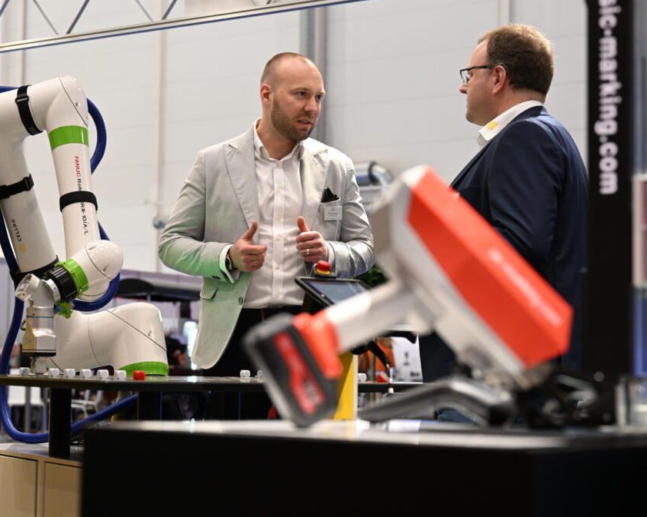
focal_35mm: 80
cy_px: 259
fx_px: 1532
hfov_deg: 23.8
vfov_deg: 19.2
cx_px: 255
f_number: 5
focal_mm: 70
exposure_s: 1/100
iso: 2500
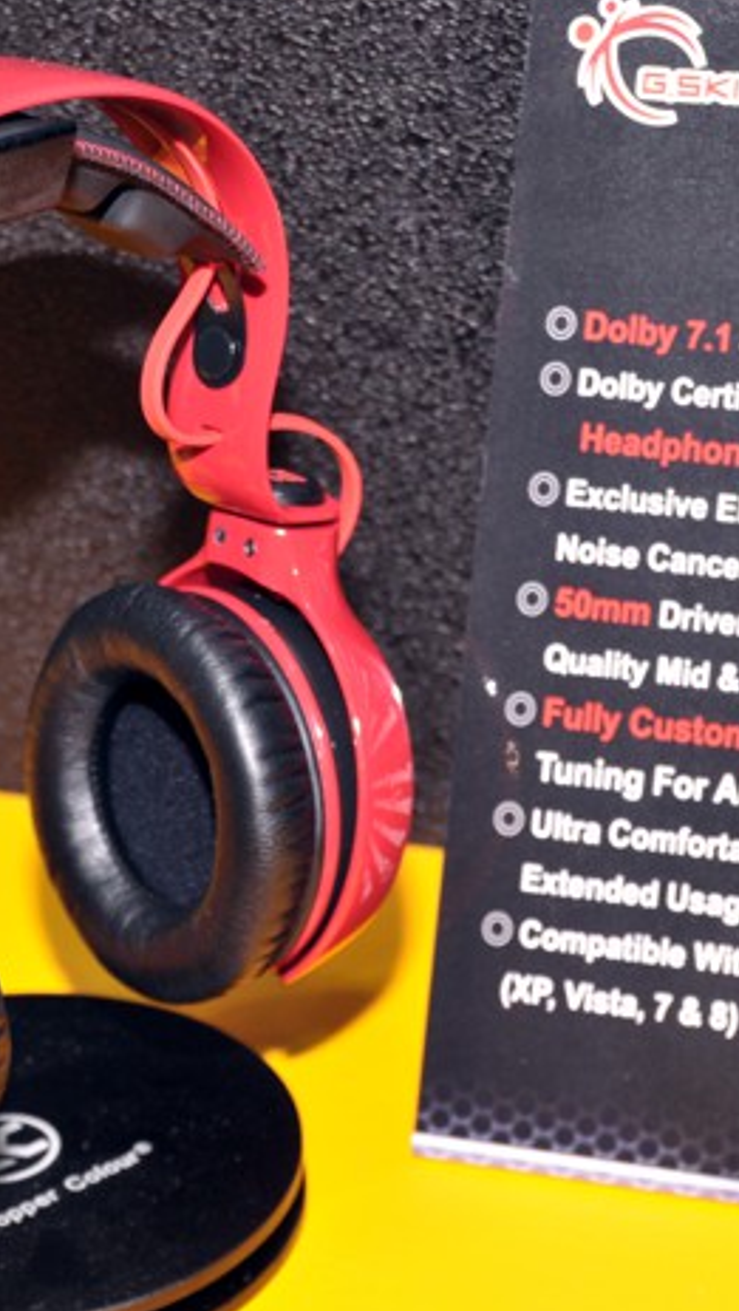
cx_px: 422
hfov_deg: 9.6
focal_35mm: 127
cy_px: 663
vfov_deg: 16.9
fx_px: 4417
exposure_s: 1/60
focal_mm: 50
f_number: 5
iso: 400
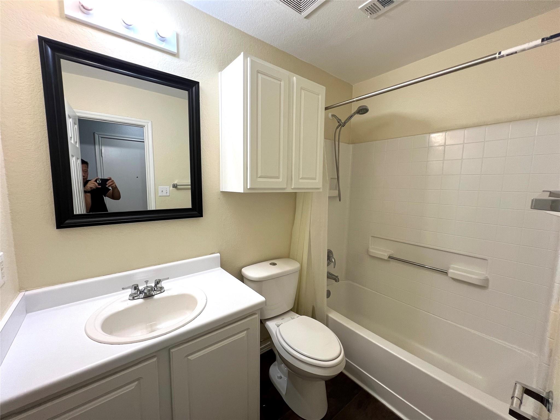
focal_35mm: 13
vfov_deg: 89.9
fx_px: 210
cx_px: 280
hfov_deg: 106.2
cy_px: 210
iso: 125
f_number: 1.8
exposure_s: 1/120
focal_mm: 1.57
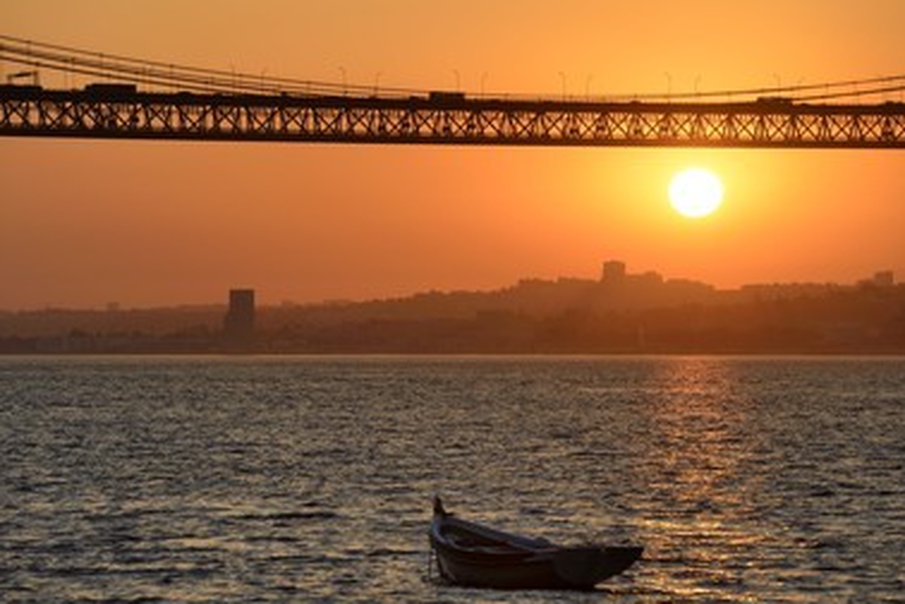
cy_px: 312
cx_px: 443
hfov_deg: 9.3
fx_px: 5580
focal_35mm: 222
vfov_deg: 6.2
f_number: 8
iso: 100
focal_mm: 200
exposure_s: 1/320
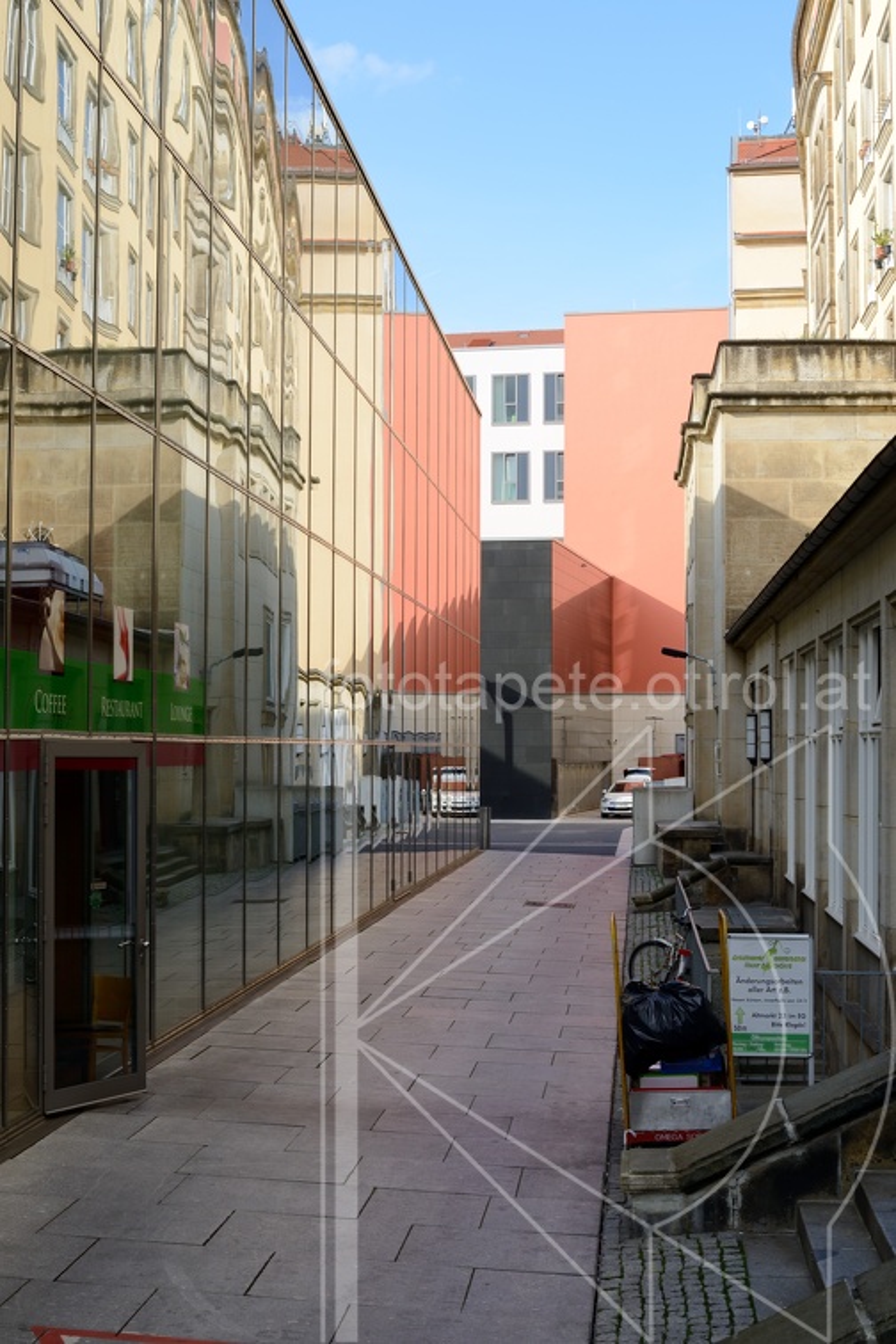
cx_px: 448
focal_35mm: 50
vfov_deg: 39.6
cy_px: 672
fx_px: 1867
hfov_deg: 27.0
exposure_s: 1/125
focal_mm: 50
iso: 200
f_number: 10
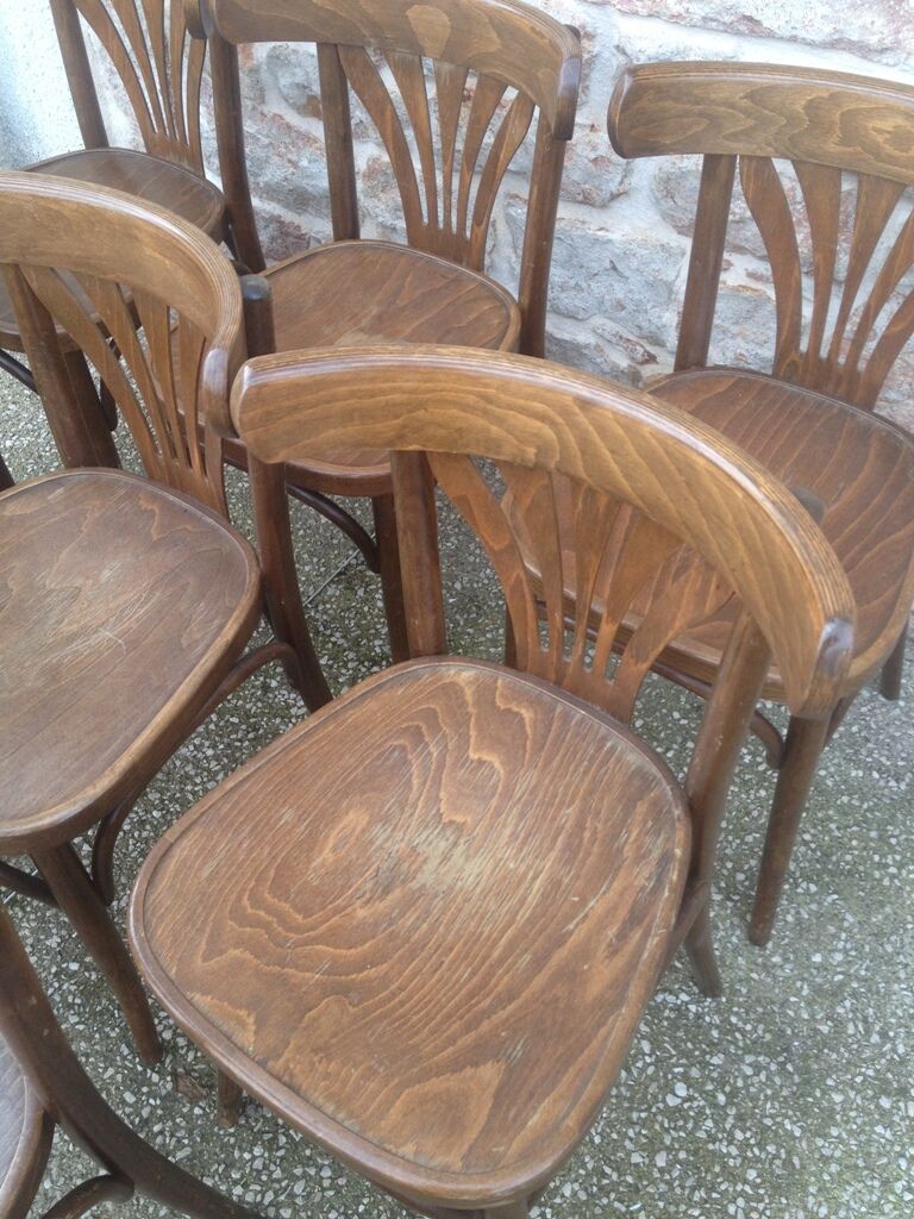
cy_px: 610
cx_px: 457
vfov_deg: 52.6
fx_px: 1232
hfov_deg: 40.7
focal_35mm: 35
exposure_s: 1/120
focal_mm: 4.28
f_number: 2.4
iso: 80
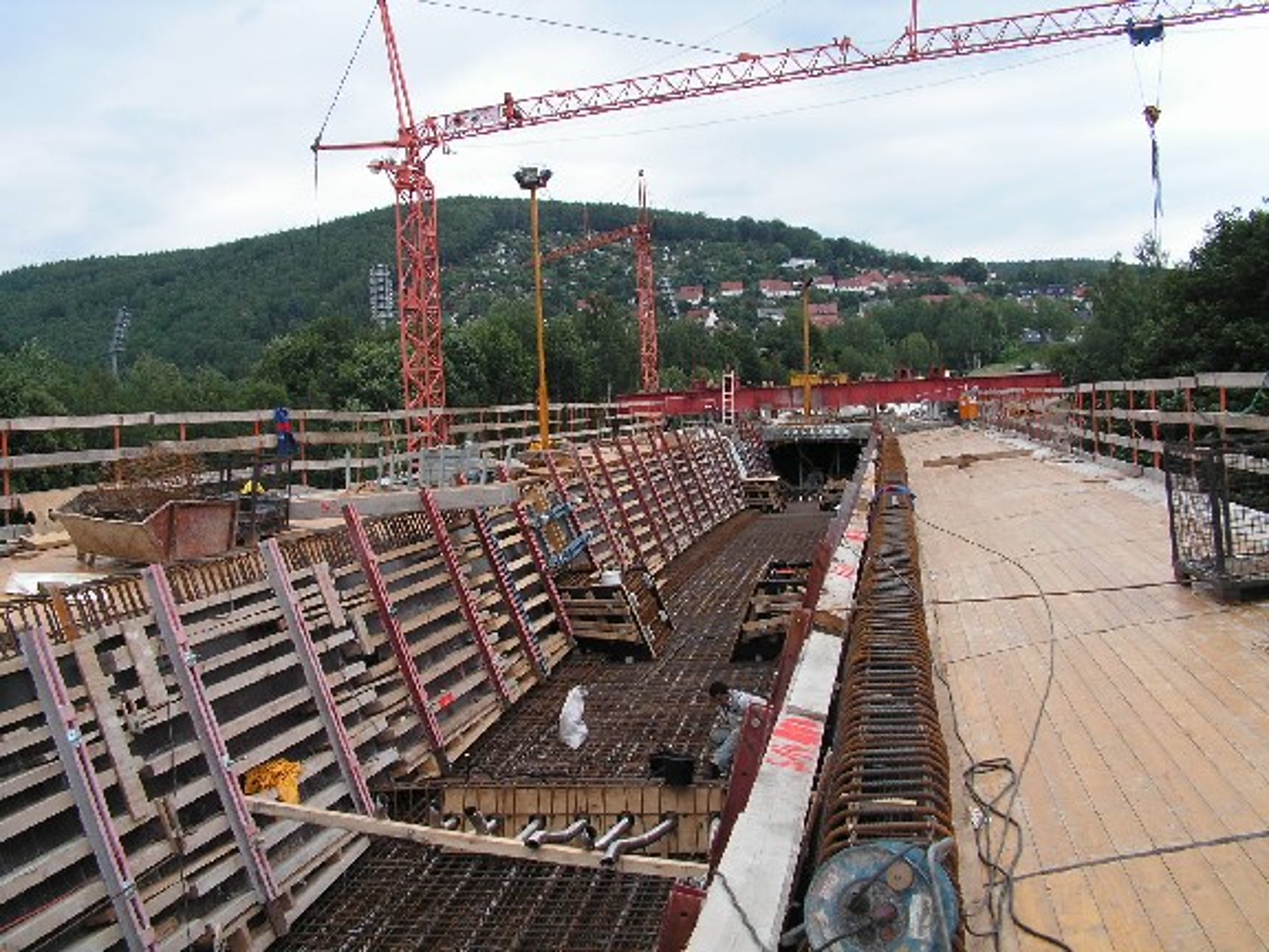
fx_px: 1320
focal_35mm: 36
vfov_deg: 39.7
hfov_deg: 51.4
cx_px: 634
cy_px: 476
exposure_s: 1/60
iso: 50
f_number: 4.8
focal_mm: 6
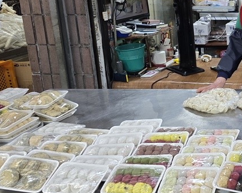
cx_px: 283
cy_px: 64
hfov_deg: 30.5
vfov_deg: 28.4
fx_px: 380
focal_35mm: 53
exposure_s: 1/120
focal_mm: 6.3
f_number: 1.7
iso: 160
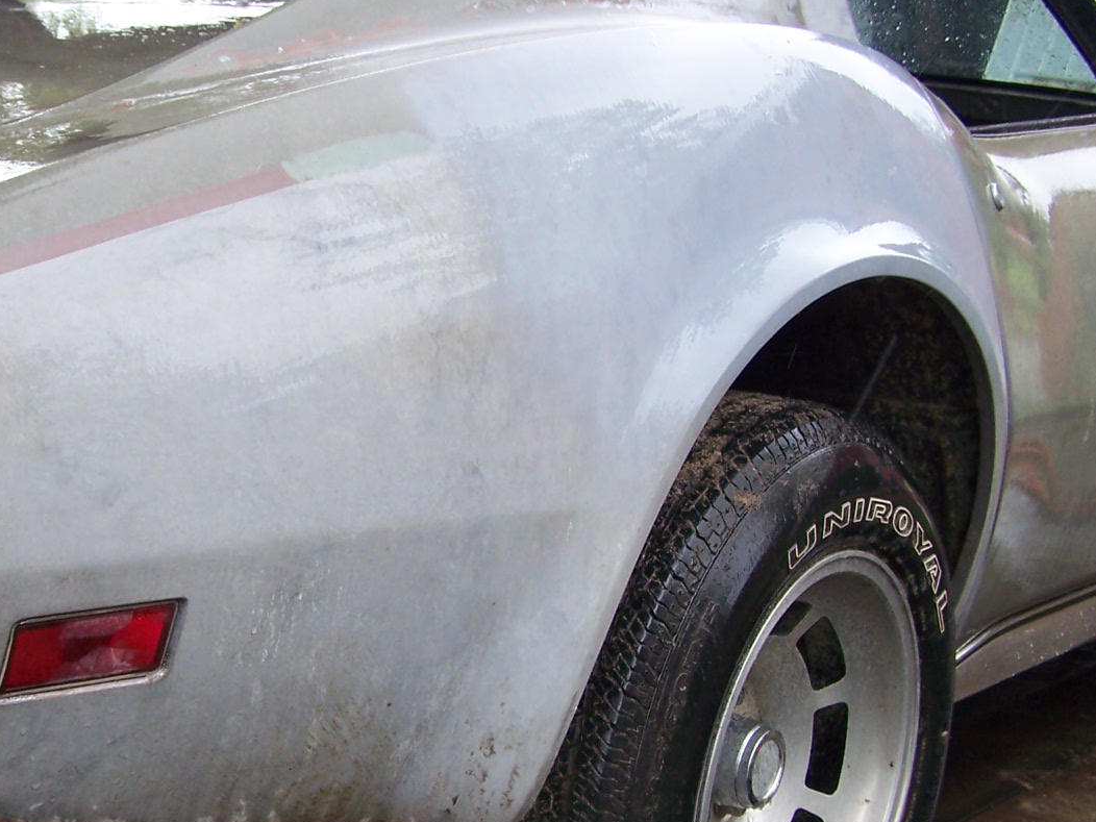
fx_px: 2343
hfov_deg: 26.0
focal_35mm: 74
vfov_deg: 19.9
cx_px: 278
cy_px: 479
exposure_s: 1/100
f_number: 2.8
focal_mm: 6.3
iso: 64
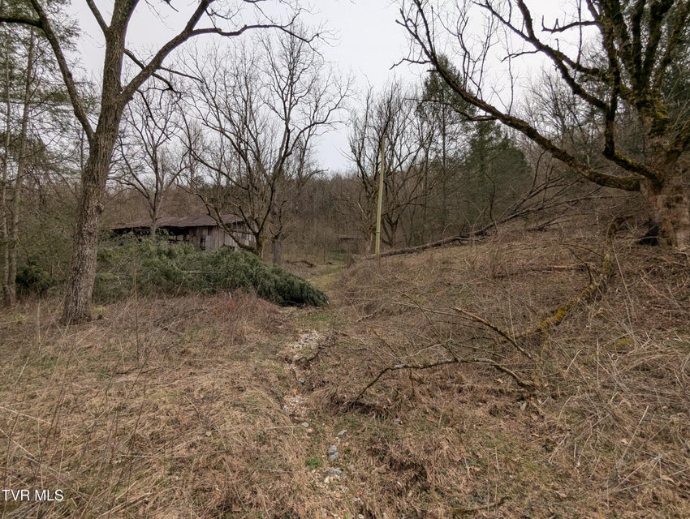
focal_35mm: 16
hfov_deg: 94.4
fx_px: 319
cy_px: 260
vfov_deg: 78.2
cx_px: 345
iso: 51
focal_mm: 2.35
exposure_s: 1/1603
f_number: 2.2
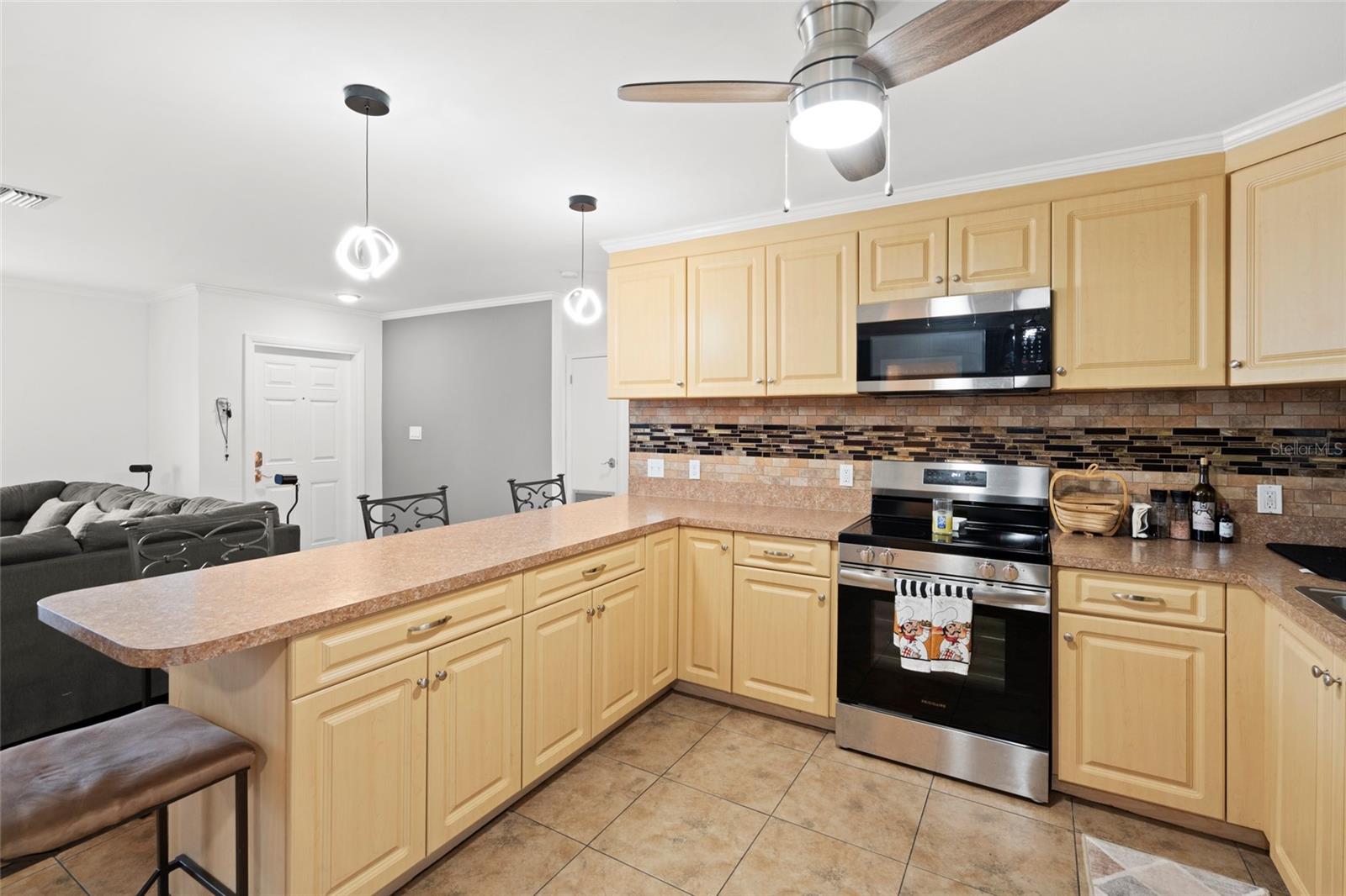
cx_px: 673
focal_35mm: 16
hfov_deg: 96.7
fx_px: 598
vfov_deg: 73.7
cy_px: 448
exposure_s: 1/2.5
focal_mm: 16
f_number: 9
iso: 640
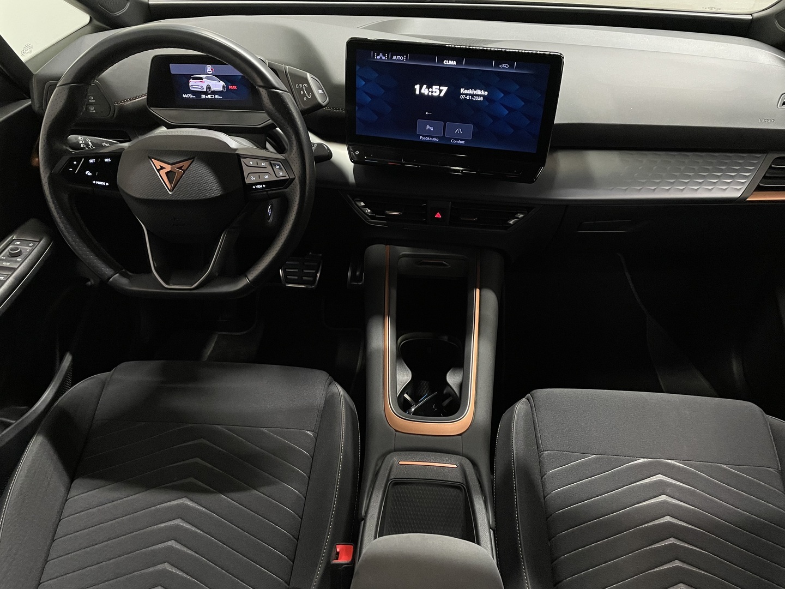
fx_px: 590
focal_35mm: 26
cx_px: 392
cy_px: 294
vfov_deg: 53.1
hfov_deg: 67.3
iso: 320
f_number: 1.6
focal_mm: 4.2
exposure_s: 1/51
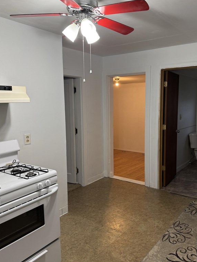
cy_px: 128
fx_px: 228
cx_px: 113
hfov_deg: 46.6
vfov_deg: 60.0
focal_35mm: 30
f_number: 1.78
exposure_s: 1/60
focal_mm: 6.76
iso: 125
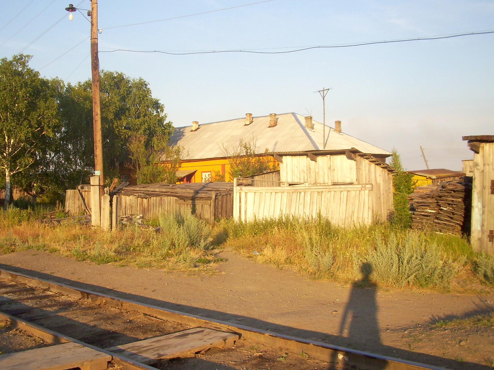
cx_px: 261
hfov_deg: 46.8
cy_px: 181
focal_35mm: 40
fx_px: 571
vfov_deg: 36.0
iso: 80
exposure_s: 1/125
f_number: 5.6
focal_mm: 5.7
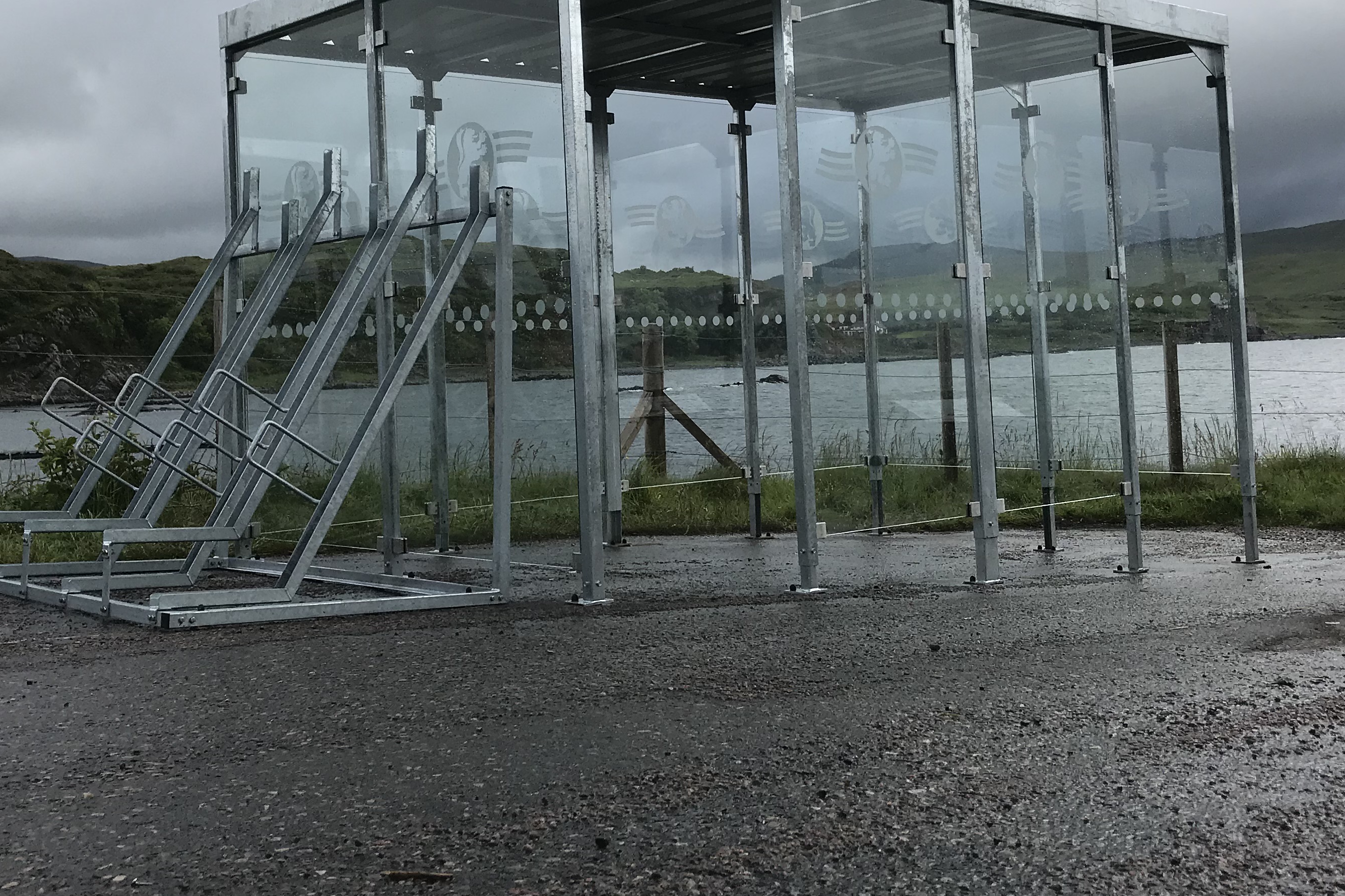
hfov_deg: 44.5
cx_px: 644
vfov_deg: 30.2
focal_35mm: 44
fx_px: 1644
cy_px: 286
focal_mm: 3.99
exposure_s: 1/2037
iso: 20
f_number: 1.8
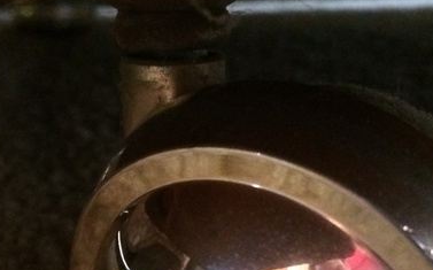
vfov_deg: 17.1
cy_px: 196
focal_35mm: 76
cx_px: 158
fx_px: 896
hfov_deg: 27.1
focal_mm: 4.12
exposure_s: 1/15
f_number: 2.2
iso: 500
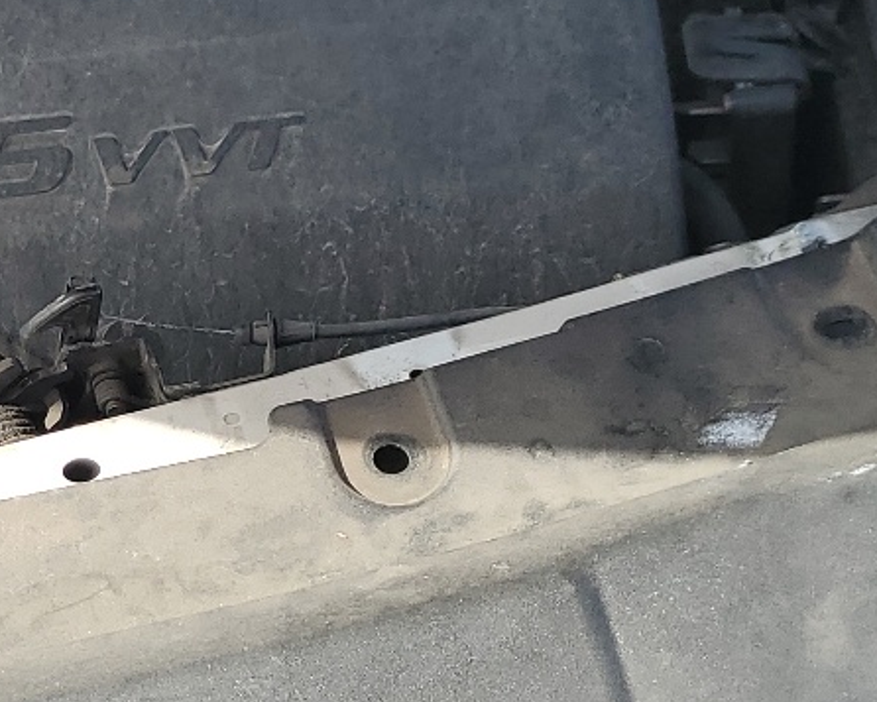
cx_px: 4
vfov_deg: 16.9
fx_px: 2362
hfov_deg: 20.4
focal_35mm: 91
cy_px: 474
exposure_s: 1/1250
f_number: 1.5
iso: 50
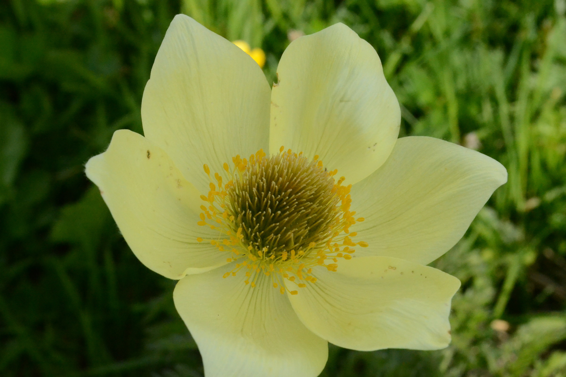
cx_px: 283
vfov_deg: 16.6
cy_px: 188
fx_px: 1297
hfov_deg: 24.6
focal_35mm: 82
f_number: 18
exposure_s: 1/1000
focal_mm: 55
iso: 3200
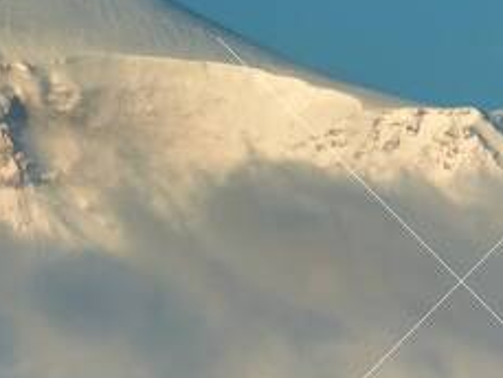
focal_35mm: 1145
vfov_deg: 1.3
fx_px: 16647
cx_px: -351
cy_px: 611
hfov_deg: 1.7
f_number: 5.6
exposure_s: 1/1250
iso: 400
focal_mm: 140
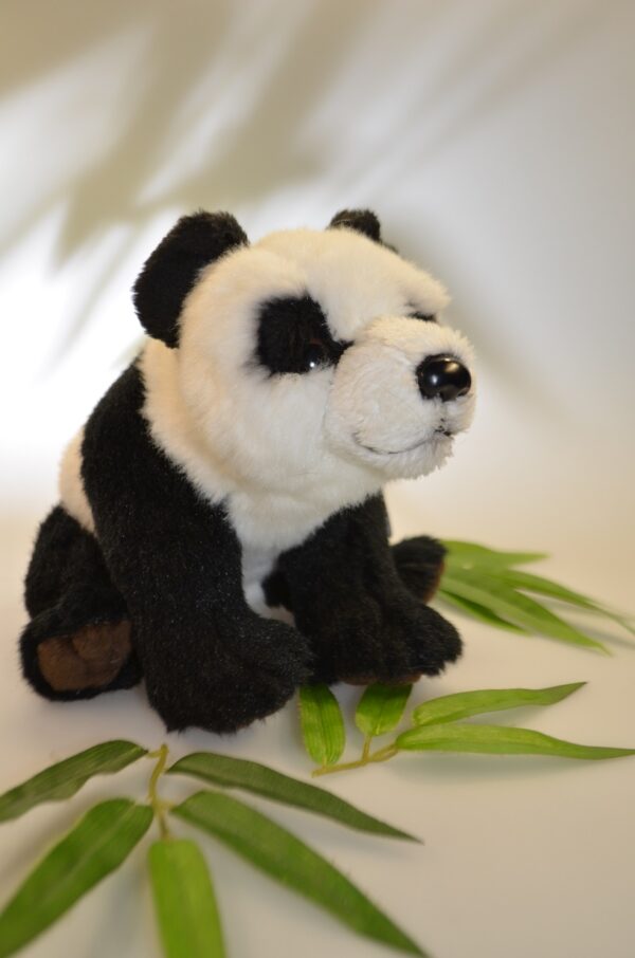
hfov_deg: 36.7
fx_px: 957
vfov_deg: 53.2
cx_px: 318
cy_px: 479
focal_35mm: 36
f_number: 4
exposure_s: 1/80
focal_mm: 24
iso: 400
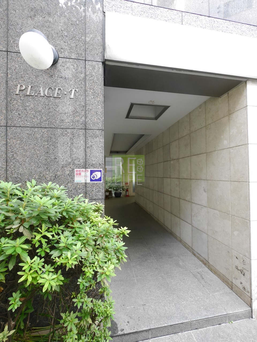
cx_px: 128
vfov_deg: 102.1
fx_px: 139
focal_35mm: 14
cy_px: 171
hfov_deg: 85.7
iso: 1250
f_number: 4
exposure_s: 1/60
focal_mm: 7
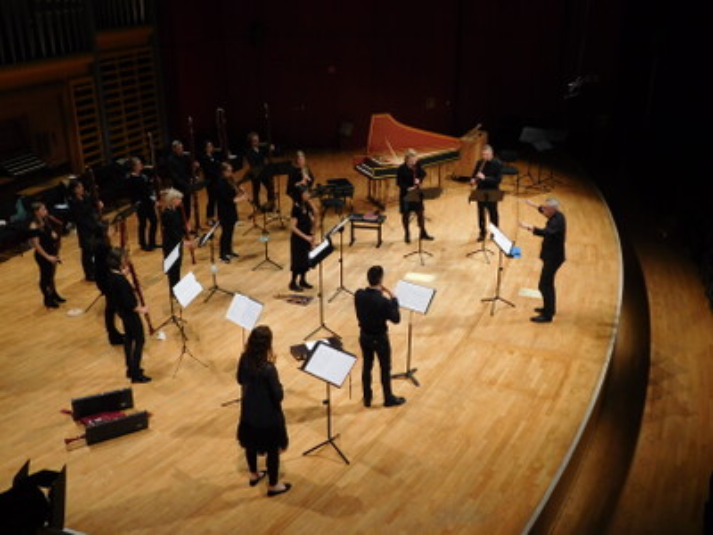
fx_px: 742
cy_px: 268
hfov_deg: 51.4
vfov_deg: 39.7
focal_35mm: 36
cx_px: 356
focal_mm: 6.3
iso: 180
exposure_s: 1/30
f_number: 3.5
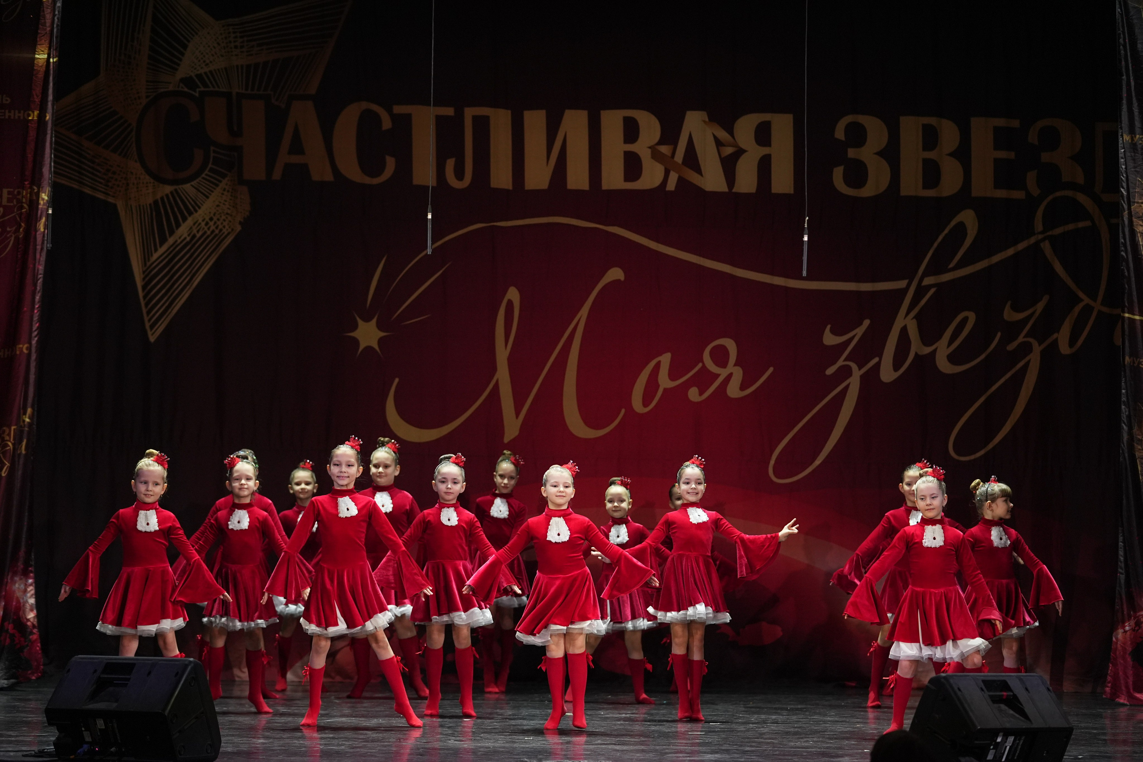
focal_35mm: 98
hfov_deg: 20.8
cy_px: 381
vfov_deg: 14.0
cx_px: 572
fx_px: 3111
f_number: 2.8
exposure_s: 1/400
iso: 2000
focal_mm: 98
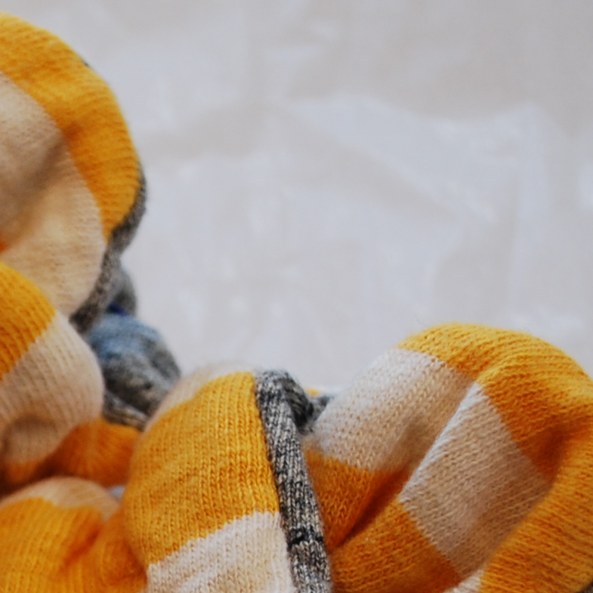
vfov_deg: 13.0
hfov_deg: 12.9
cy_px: 631
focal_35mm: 132
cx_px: -138
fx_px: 2558
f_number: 4.5
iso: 280
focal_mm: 28
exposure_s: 1/30
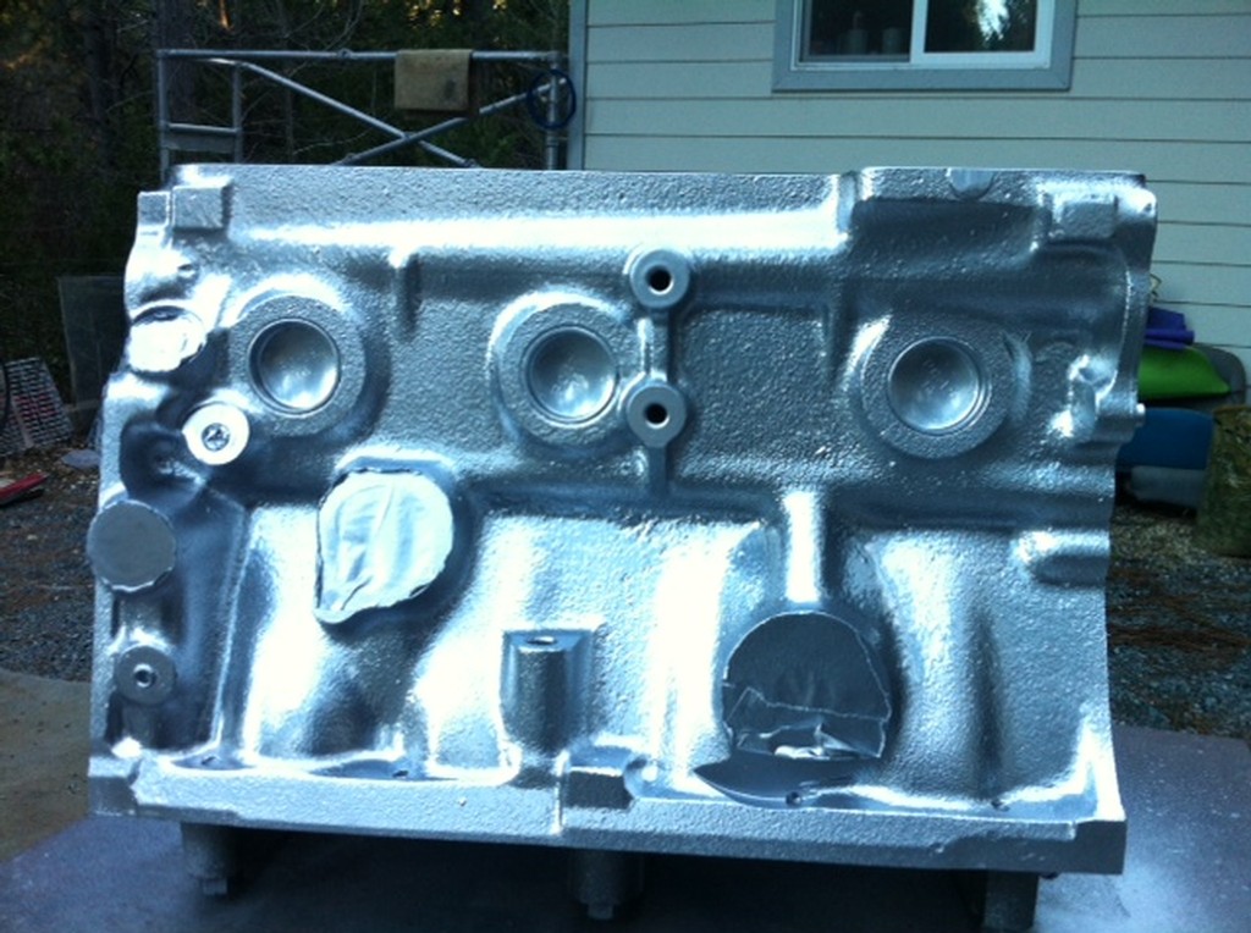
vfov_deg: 40.6
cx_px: 626
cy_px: 466
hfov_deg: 52.7
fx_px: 1263
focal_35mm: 35
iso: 80
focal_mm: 3.85
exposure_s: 1/30
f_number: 2.8
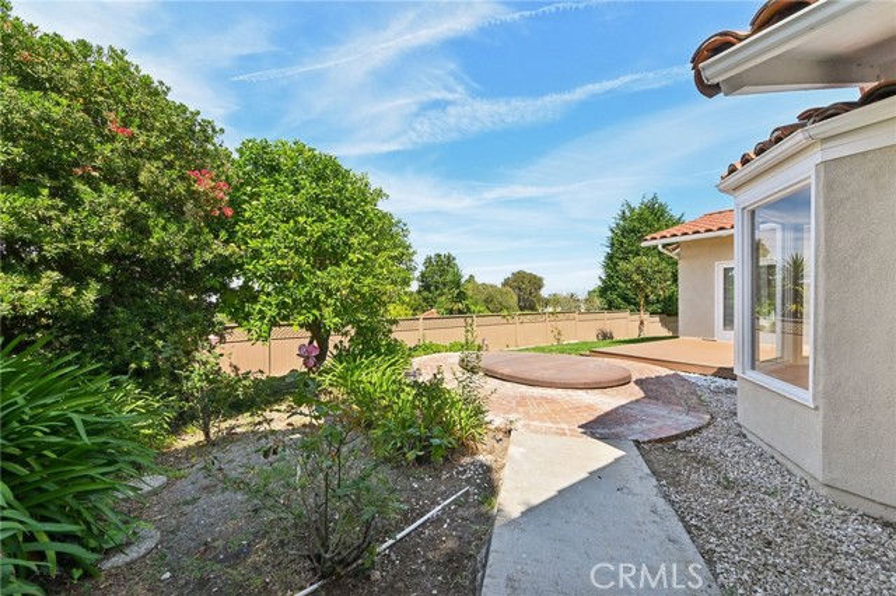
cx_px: 448
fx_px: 348
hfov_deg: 104.3
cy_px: 298
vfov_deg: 81.1
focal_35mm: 14
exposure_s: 1/20
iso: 250
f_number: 25
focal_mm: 14
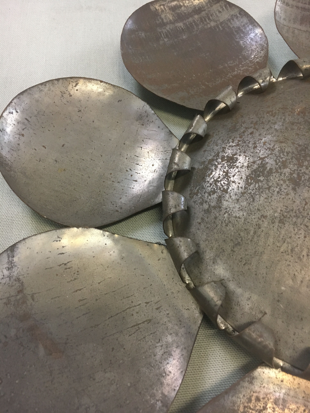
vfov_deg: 61.7
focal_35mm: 29
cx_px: 155
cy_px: 206
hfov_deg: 48.2
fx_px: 346
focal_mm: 4.15
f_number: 2.2
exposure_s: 1/33
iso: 200
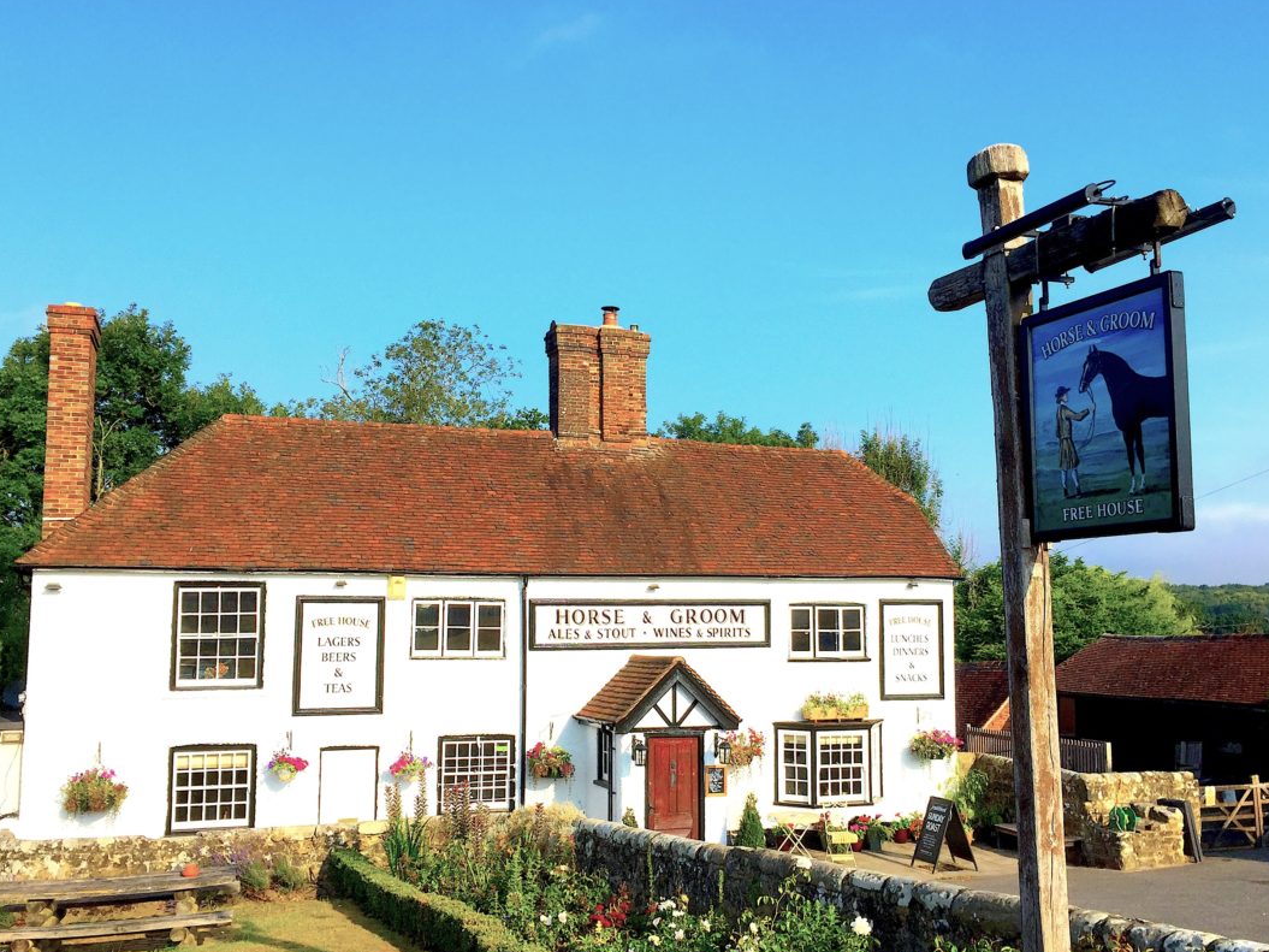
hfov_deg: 55.4
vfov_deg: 42.9
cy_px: 510
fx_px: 1210
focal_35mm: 33
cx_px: 635
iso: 32
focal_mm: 4.15
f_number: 2.2
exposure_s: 1/2083
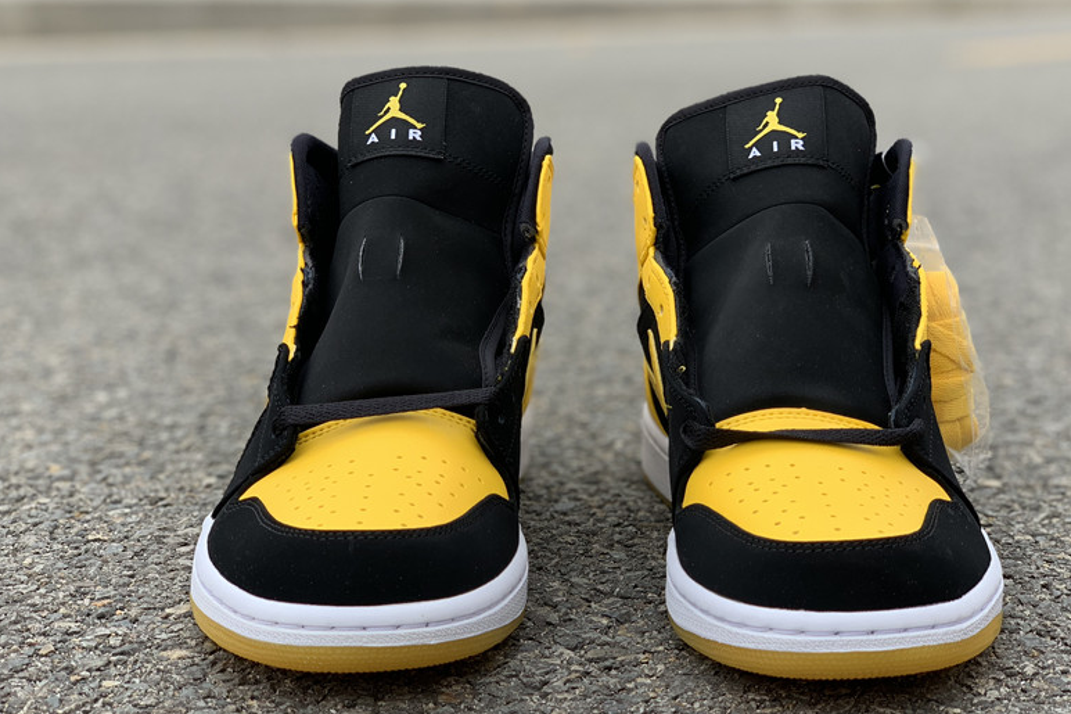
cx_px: 587
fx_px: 1874
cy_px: 353
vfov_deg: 21.6
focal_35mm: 63
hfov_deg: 31.9
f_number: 2.4
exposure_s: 1/127
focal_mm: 6
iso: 16
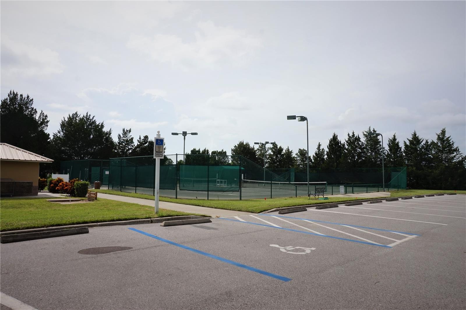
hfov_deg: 73.8
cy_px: 155
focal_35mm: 24
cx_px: 233
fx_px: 310
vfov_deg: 53.1
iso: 100
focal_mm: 16
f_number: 14
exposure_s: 1/125
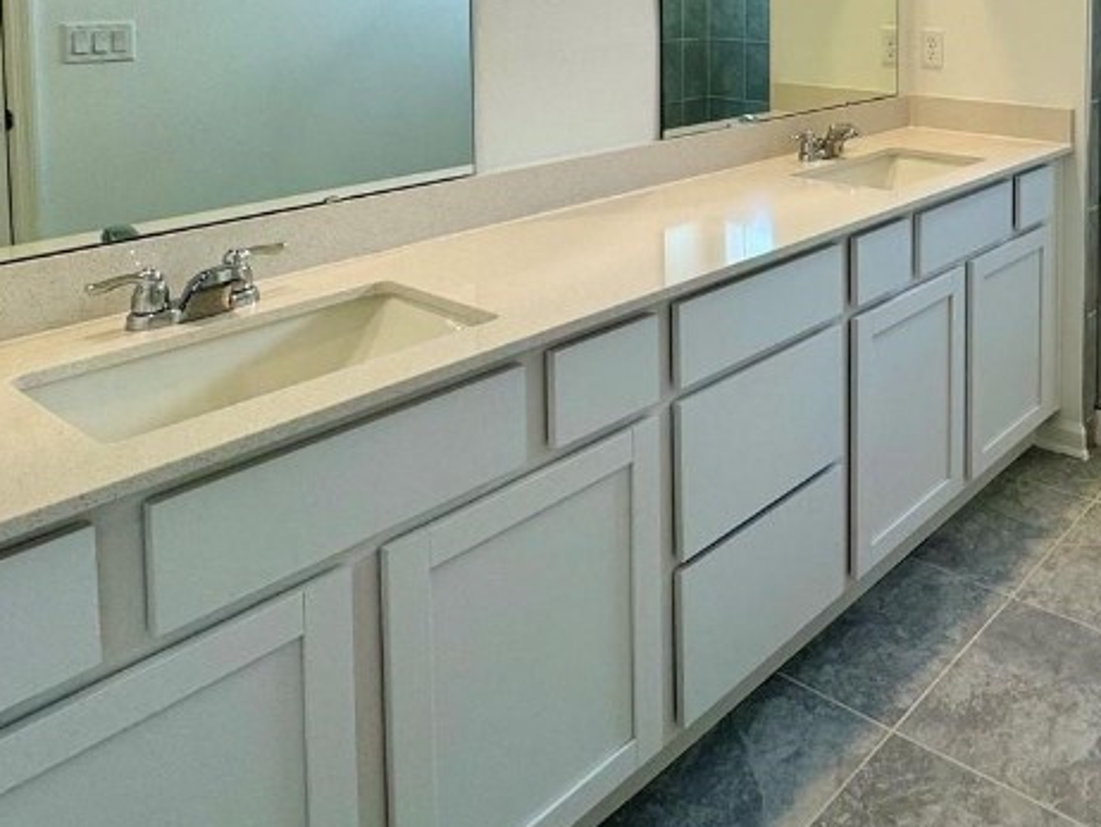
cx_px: 984
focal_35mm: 31
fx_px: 987
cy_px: 14
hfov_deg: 51.7
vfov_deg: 40.3
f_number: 2.2
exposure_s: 1/120
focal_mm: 2.22
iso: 64
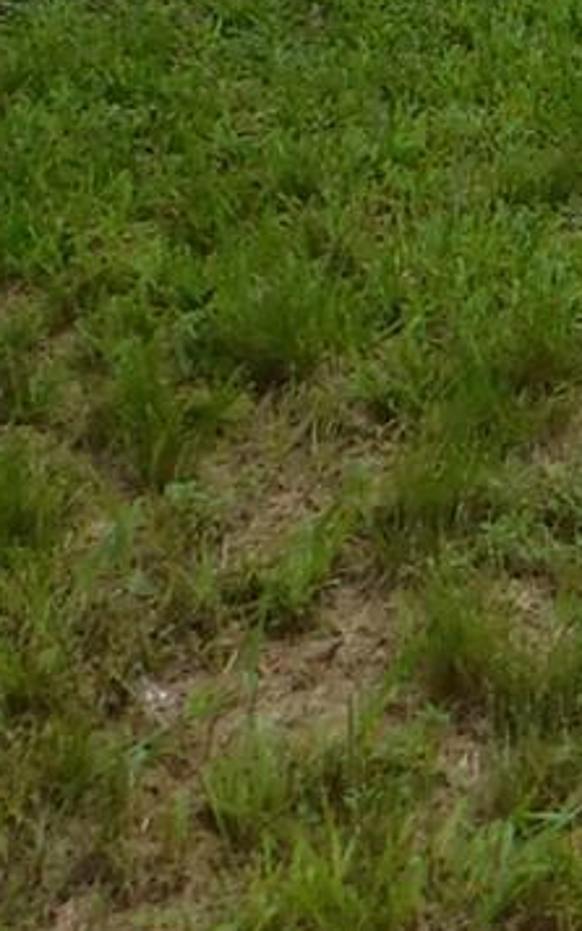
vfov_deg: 13.2
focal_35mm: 140
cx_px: 1302
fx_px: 3554
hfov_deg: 8.7
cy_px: -829
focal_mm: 4
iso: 125
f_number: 3
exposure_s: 1/1250
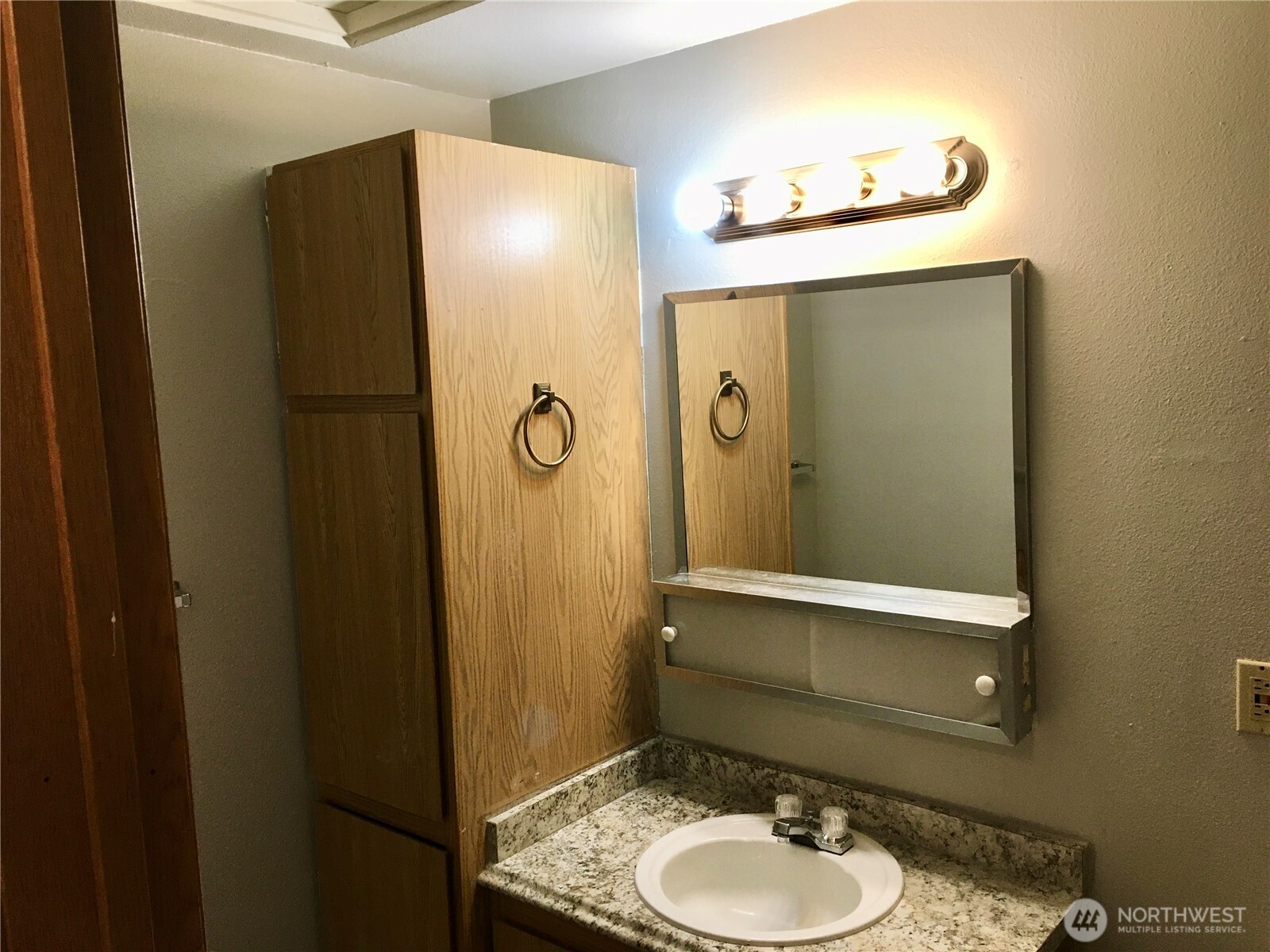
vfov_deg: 48.2
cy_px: 476
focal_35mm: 29
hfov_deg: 61.7
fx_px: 1064
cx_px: 635
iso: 40
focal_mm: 4.15
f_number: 2.2
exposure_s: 1/30
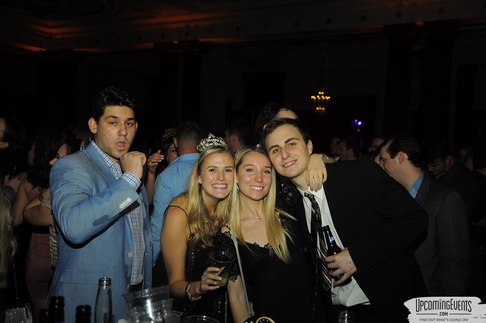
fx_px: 506
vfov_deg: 35.4
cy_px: 162
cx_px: 243
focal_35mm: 38
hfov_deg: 51.3
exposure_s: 1/60
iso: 400
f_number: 4.5
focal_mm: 25
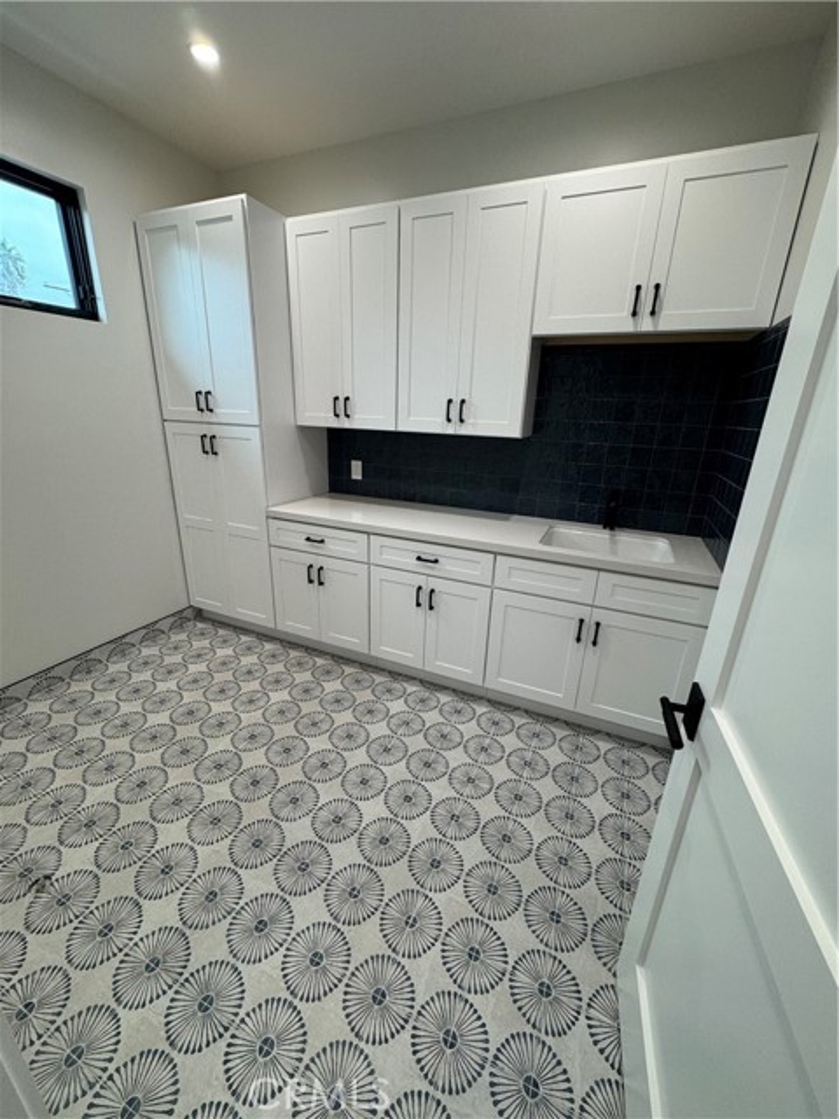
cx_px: 420
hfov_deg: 85.7
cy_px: 560
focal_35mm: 14
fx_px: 452
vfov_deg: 102.1
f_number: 2.2
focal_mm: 2.22
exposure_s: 1/120
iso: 125
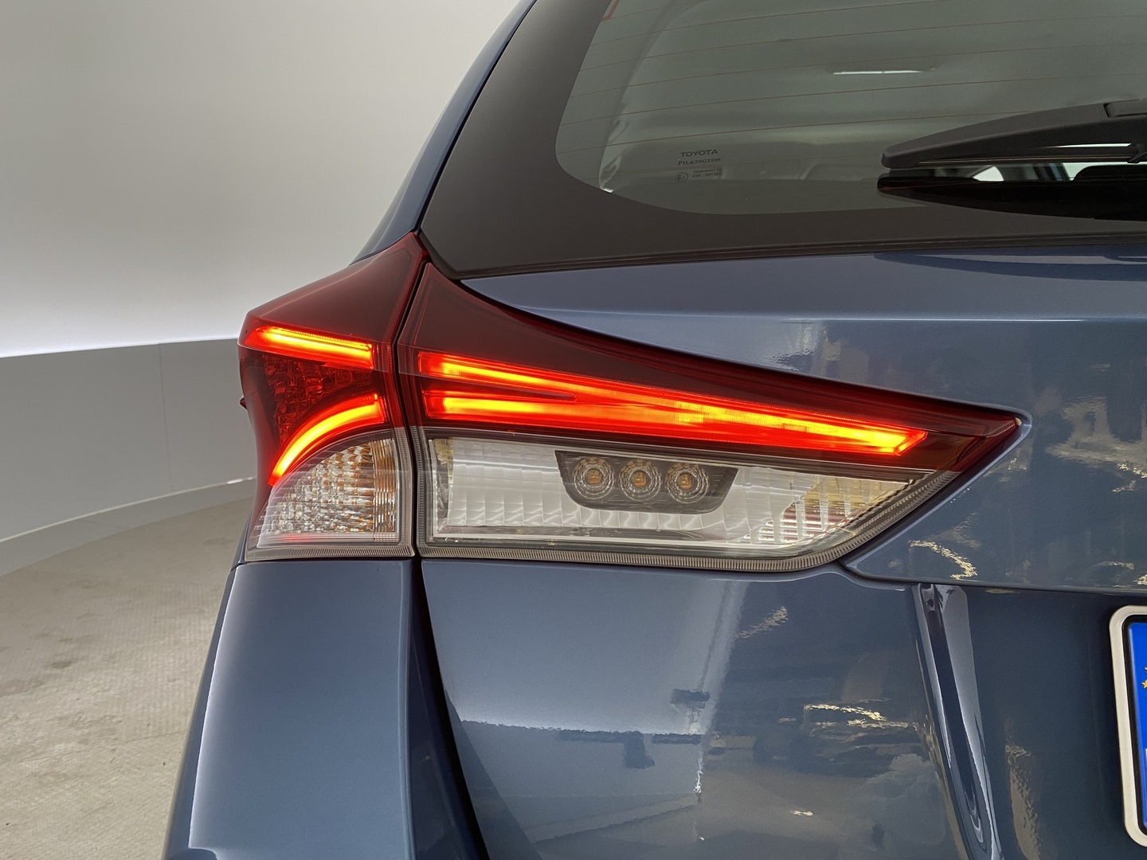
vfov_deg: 53.1
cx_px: 574
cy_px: 430
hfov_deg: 67.3
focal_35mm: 26
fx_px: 862
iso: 64
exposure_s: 1/50
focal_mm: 4.25
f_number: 1.8
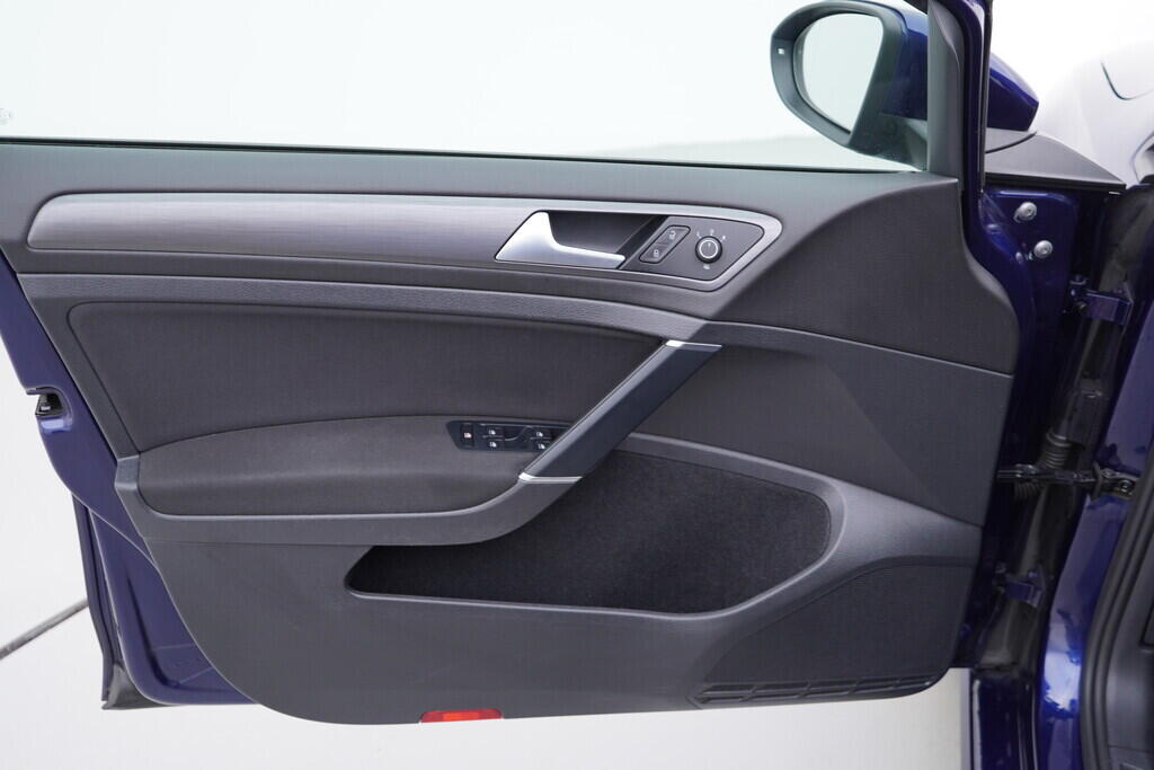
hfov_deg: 53.1
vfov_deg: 36.9
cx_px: 577
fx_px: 1154
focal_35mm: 36
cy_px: 385
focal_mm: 24
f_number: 2.8
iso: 125
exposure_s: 1/40
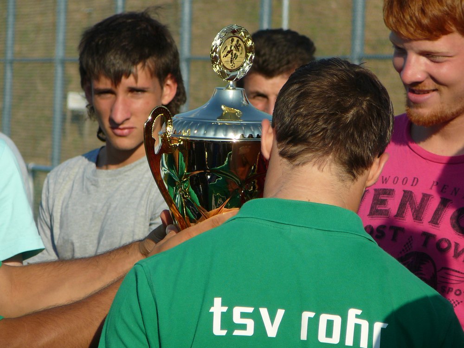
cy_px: 174
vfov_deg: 5.8
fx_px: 3431
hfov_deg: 7.7
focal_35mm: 256
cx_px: 232
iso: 80
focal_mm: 38
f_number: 4.1
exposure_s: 1/640
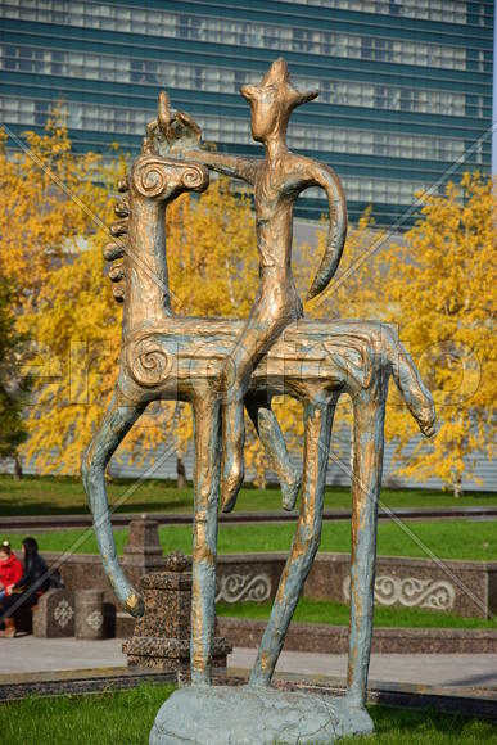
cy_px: 372
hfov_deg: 8.7
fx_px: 3259
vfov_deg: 13.0
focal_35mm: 158
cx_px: 248
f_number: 5.6
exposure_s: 1/500
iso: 100
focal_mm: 105
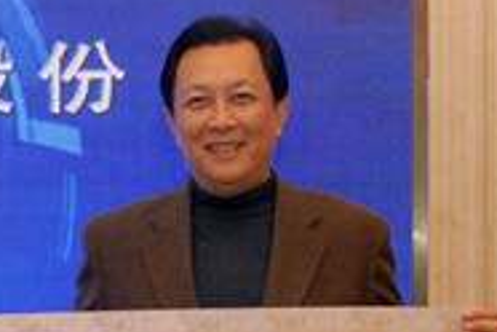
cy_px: 308
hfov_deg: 20.4
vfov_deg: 14.0
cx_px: 8
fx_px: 1339
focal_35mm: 97
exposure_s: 1/250
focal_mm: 24
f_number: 3.5
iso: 1250
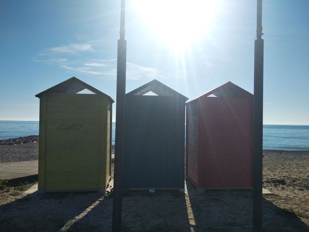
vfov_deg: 53.1
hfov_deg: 67.3
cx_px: 154
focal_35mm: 26
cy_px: 116
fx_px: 232
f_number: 2.2
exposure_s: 1/2535
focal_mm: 3.81
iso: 100
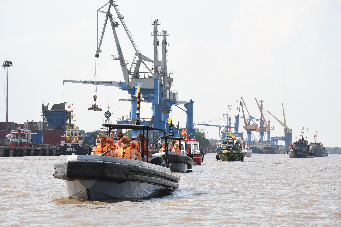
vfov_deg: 9.6
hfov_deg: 14.4
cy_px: 114
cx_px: 170
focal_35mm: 142
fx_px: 1350
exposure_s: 1/200
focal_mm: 95
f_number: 10
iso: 125
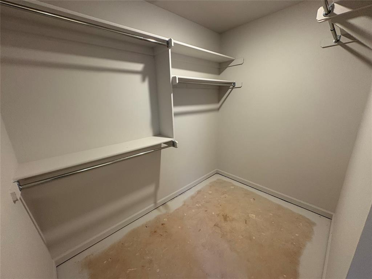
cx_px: 186
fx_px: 150
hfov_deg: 102.1
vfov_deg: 85.7
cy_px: 140
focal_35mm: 14
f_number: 2.2
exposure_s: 1/64
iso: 250
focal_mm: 2.22
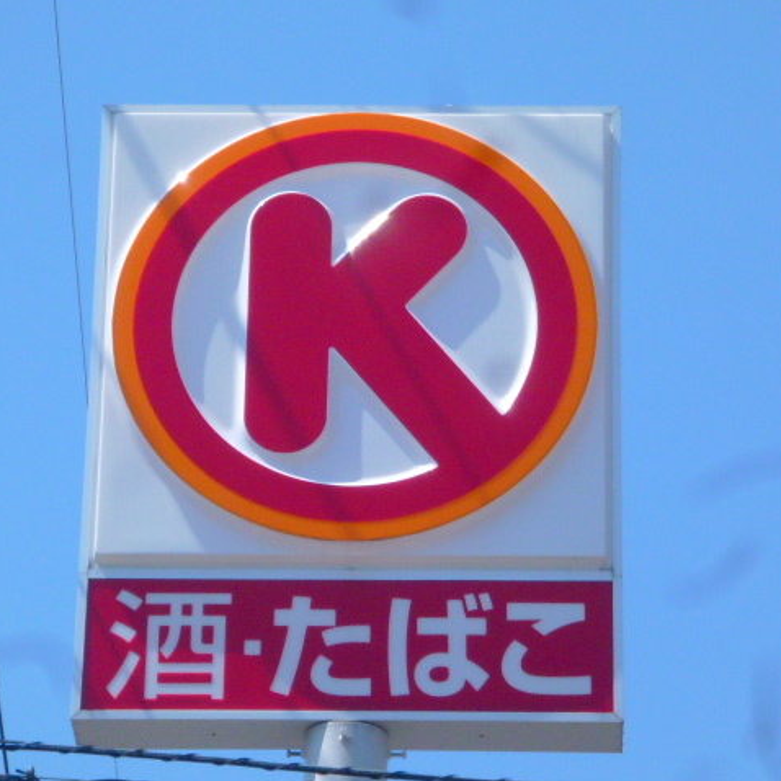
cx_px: 361
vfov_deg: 9.1
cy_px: 390
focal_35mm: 193
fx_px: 4926
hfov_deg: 9.1
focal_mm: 21.5
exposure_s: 1/800
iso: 200
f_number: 5.9
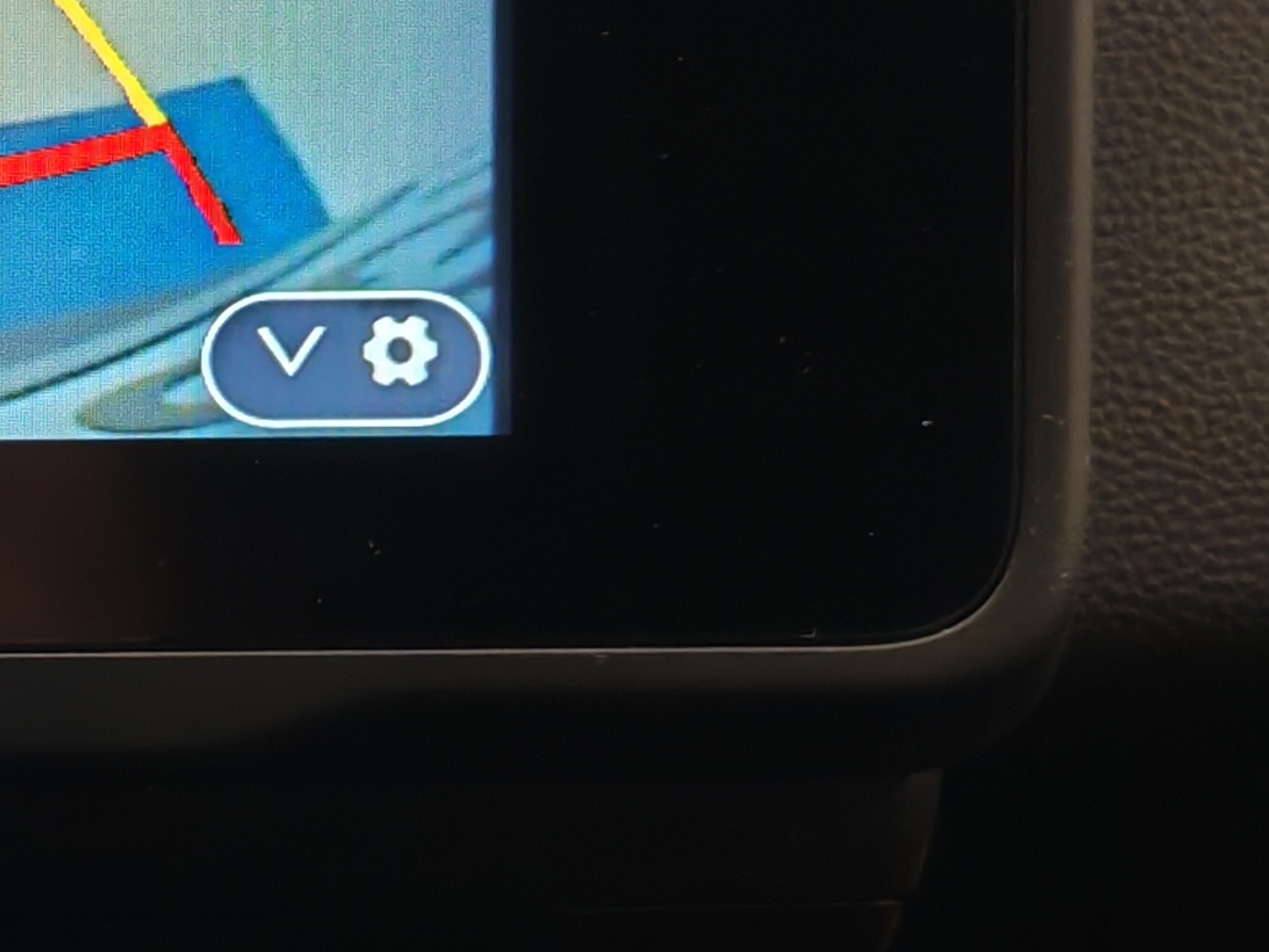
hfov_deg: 14.4
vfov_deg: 11.7
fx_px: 4656
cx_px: -712
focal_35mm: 127
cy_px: 518
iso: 1000
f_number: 1.9
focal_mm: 6.12
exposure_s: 1/50
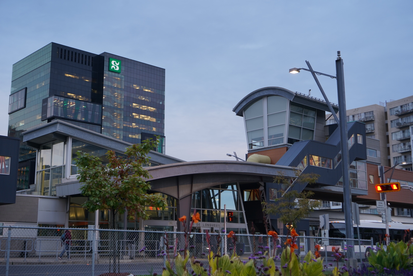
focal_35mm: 44
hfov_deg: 44.5
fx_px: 505
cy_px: 138
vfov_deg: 30.6
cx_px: 206
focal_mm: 44
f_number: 4
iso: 250
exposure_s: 1/40
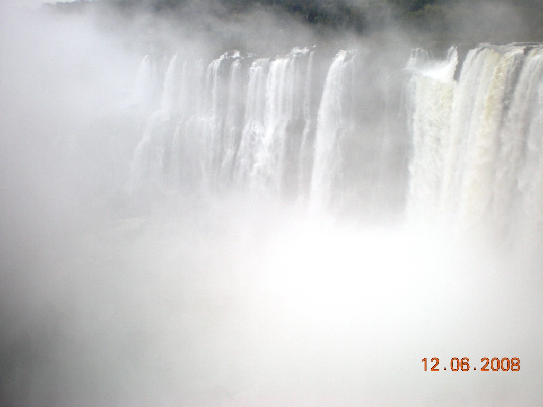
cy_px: 204
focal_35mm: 38
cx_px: 272
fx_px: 596
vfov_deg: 37.7
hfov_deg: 49.0
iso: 64
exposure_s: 1/93
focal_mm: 6.3
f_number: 3.1
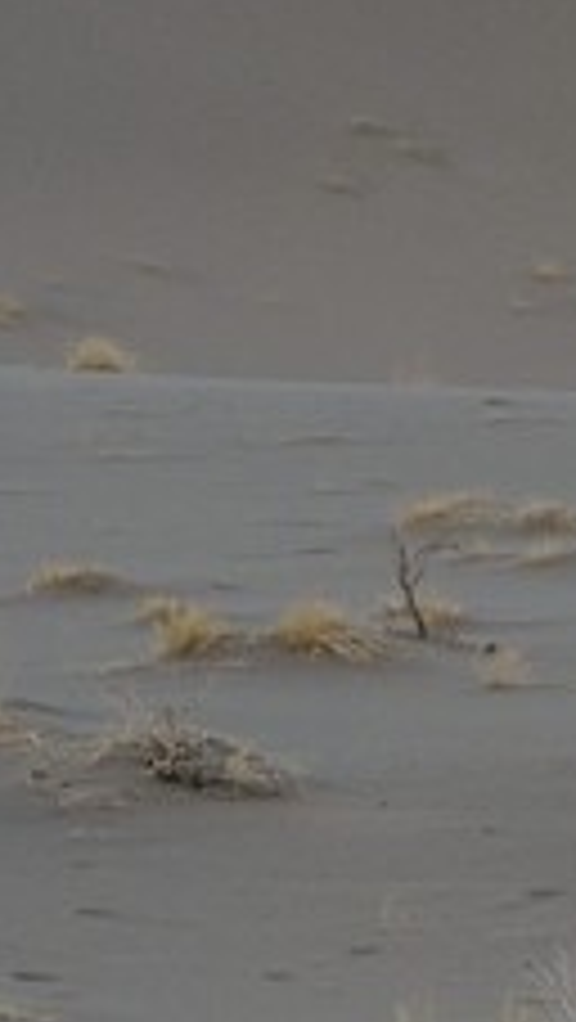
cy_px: 288
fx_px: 30029
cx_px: 3447
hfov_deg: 1.1
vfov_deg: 1.9
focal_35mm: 1108
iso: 400
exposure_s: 1/160
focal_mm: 150
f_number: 7.1
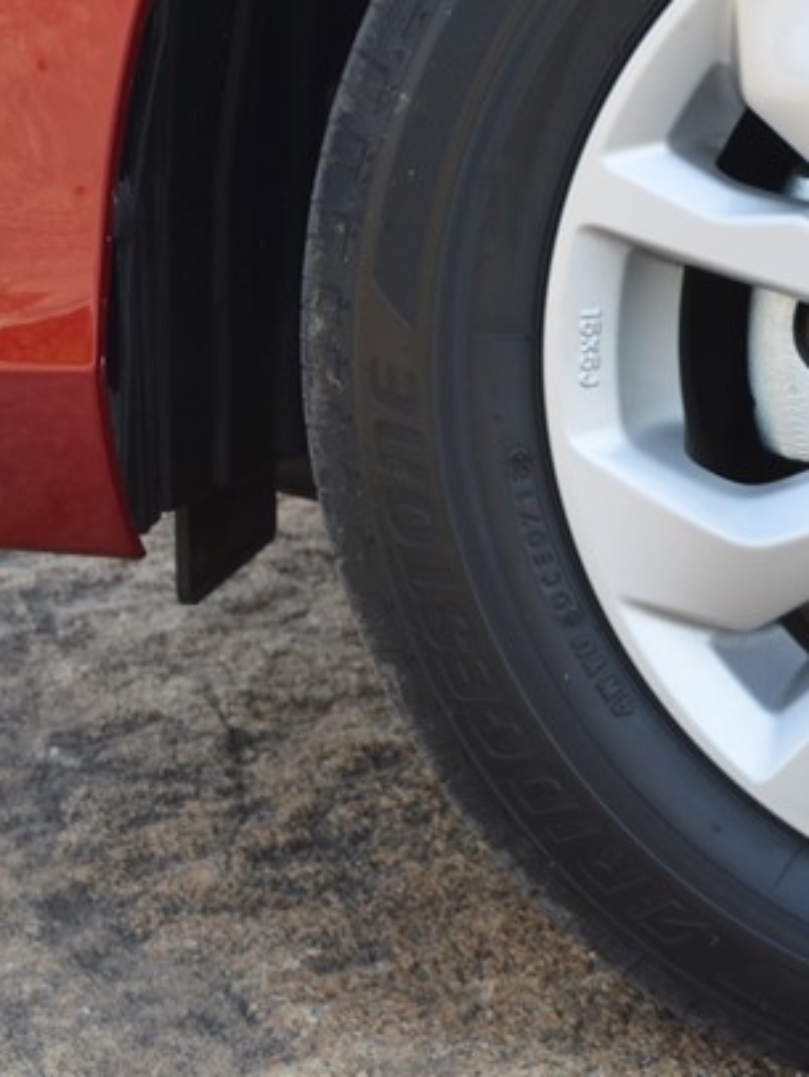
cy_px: 105
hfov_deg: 11.6
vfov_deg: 15.9
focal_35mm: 123
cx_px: 1194
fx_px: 3814
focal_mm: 27
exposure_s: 1/125
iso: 125
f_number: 5.6
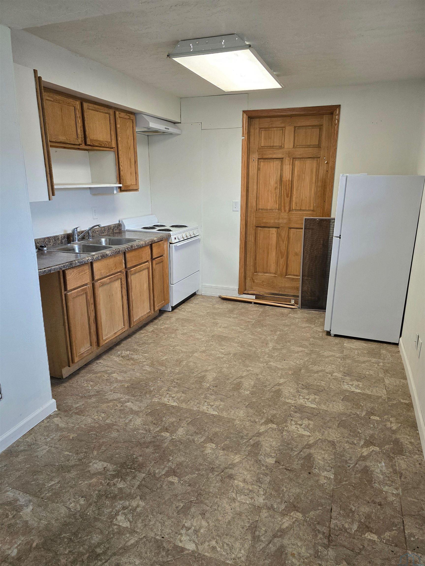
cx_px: 212
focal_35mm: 23
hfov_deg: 58.9
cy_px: 283
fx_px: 377
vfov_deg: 73.9
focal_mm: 6.3
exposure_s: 1/120
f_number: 1.7
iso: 250
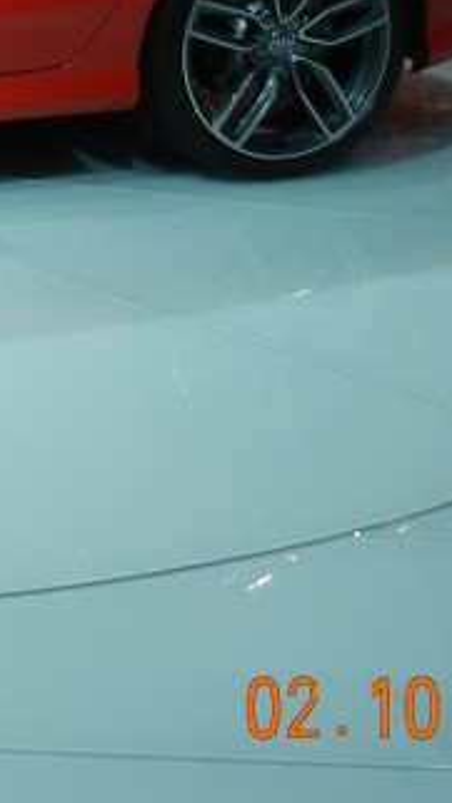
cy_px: -50
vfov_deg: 19.8
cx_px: -247
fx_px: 2217
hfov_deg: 11.1
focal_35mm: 104
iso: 160
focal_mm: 5.4
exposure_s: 1/132
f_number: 3.5
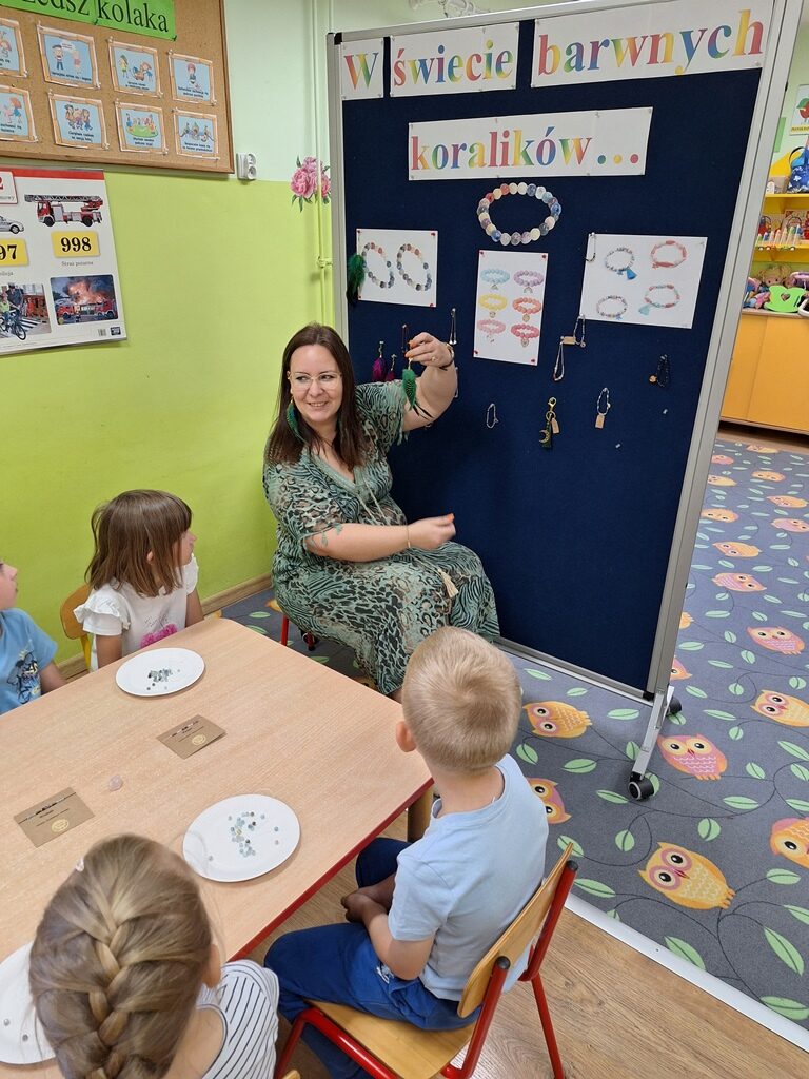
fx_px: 717
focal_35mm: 23
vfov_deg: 73.9
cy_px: 540
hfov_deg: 58.9
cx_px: 404
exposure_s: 1/50
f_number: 1.8
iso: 125
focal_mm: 5.54
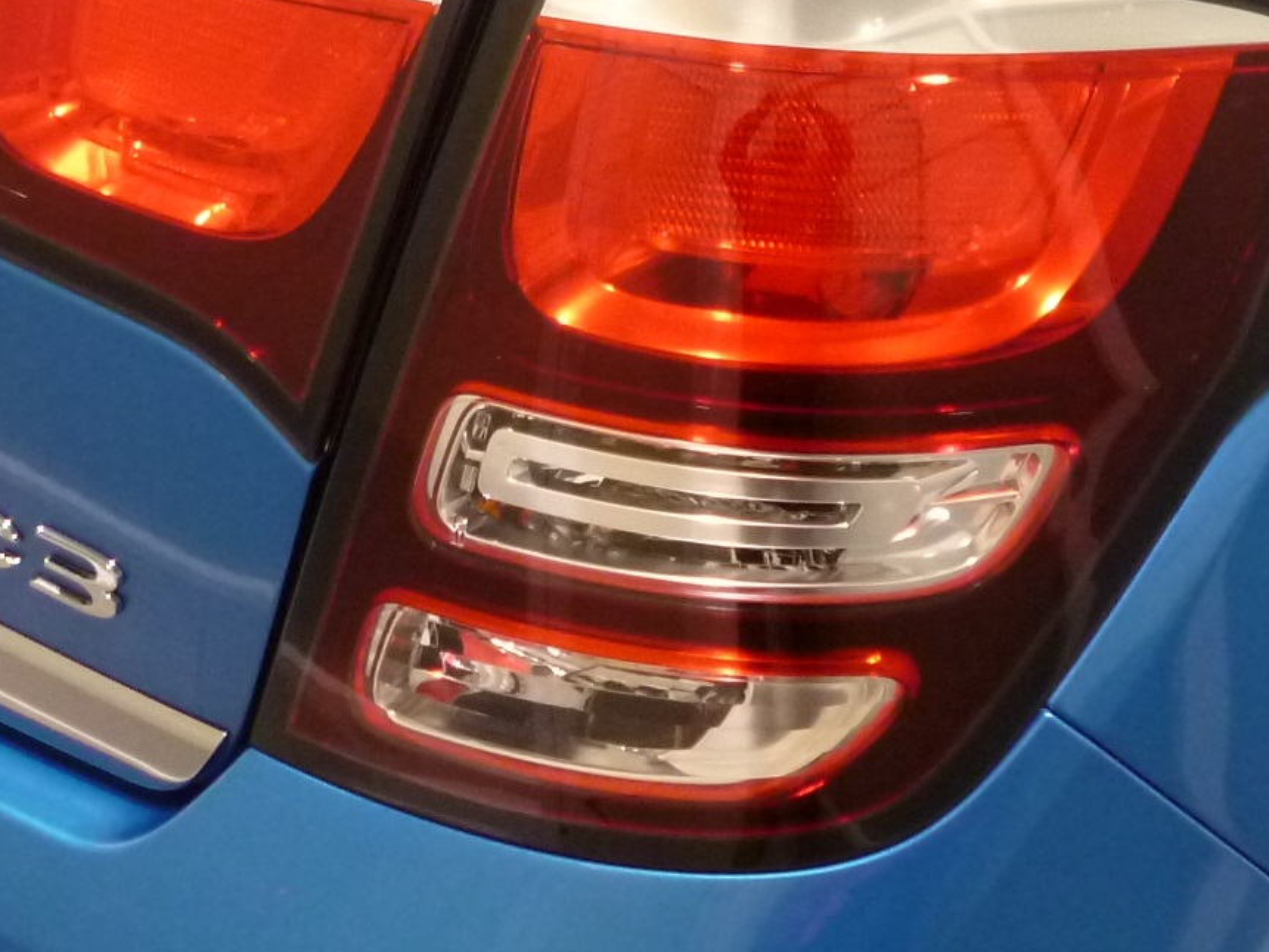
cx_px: 564
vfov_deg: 11.7
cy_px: -455
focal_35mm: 122
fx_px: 4472
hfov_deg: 16.1
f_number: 3.7
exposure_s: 1/20
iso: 400
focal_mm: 7.3
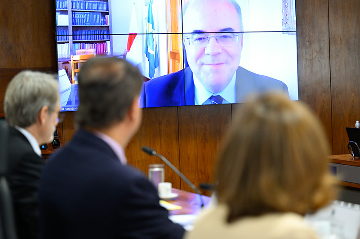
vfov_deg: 15.5
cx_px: 172
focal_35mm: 88
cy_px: 120
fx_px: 878
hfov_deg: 23.2
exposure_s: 1/160
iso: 1600
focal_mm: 82
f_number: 2.8
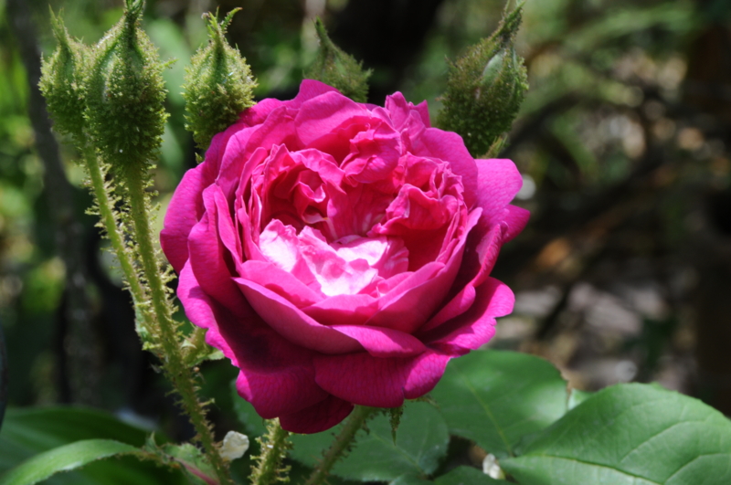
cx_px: 366
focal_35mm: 158
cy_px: 242
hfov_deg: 13.1
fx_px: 3194
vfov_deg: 8.7
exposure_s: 1/60
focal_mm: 105
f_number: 20
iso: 320
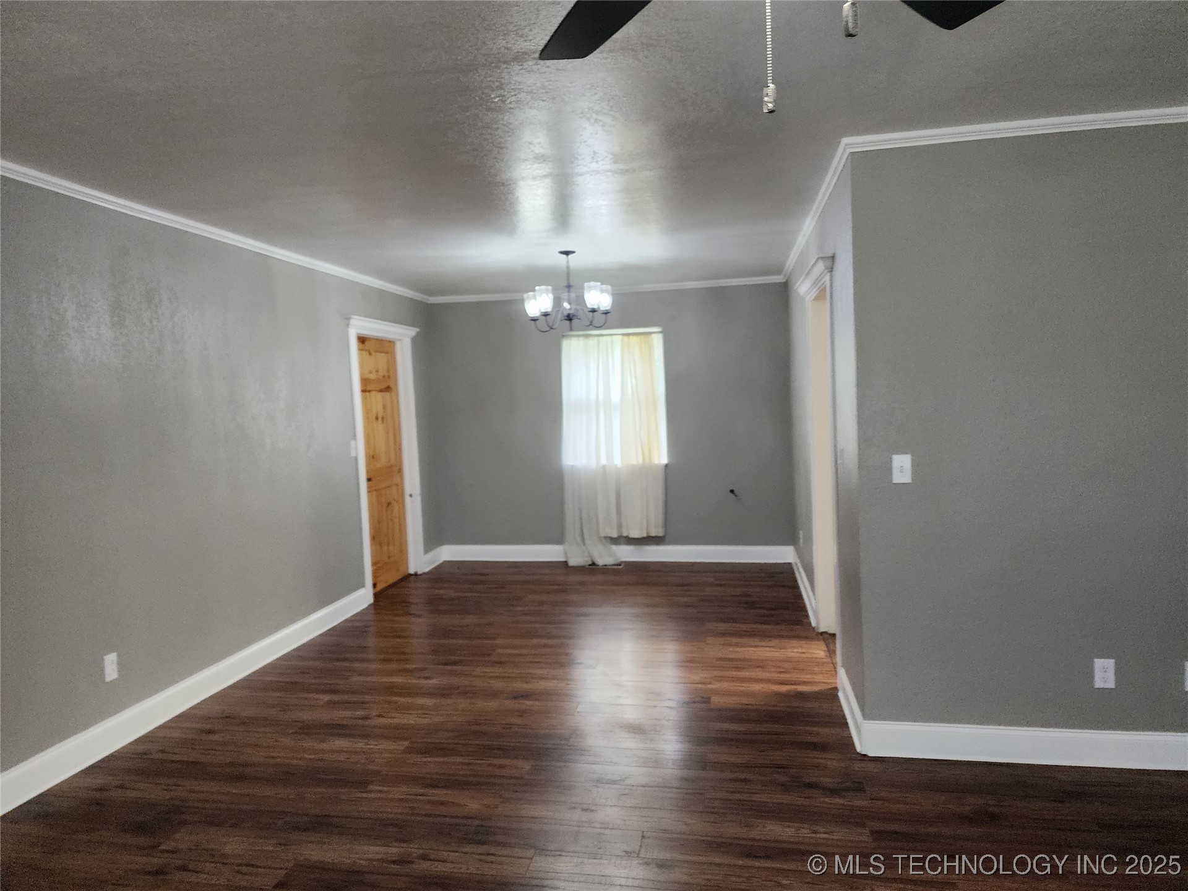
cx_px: 594
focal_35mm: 23
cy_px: 446
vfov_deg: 58.9
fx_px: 789
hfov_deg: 73.9
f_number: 1.8
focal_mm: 6.4
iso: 640
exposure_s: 1/120
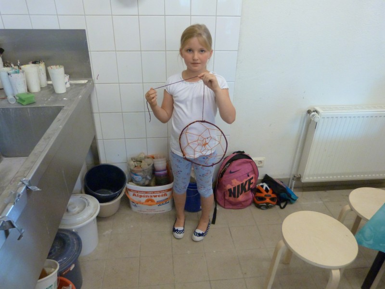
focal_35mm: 25
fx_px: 278
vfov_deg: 54.9
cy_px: 144
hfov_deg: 69.4
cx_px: 192
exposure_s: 1/50
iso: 400
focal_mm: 4.5
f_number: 2.8
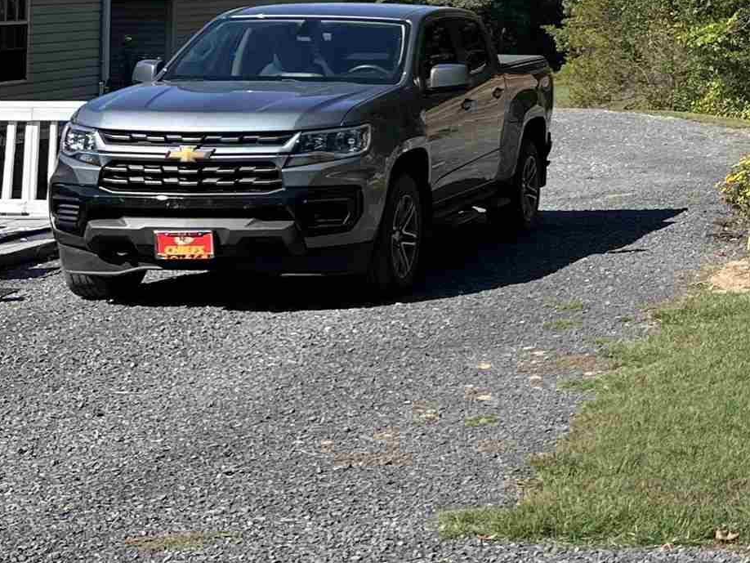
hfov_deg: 19.9
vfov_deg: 16.4
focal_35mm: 87
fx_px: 1885
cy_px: -70
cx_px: 1079
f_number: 1.5
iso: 50
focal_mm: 5.7
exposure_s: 1/3356
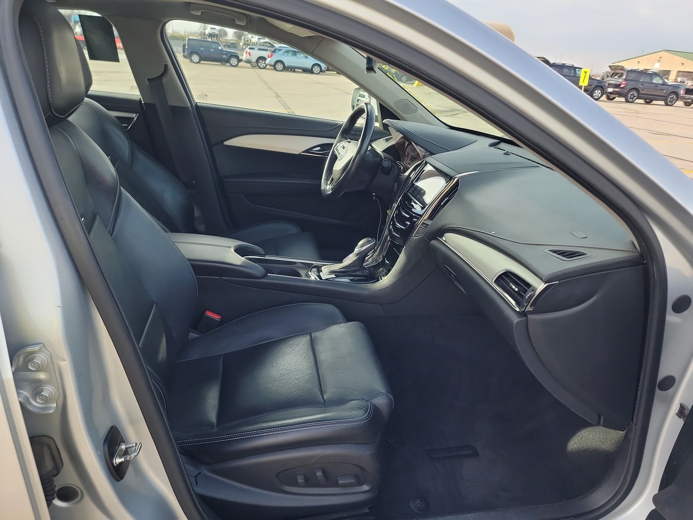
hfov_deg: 71.6
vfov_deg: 56.8
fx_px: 480
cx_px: 346
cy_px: 260
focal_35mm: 24
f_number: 1.8
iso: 53
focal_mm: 6.7
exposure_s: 1/119
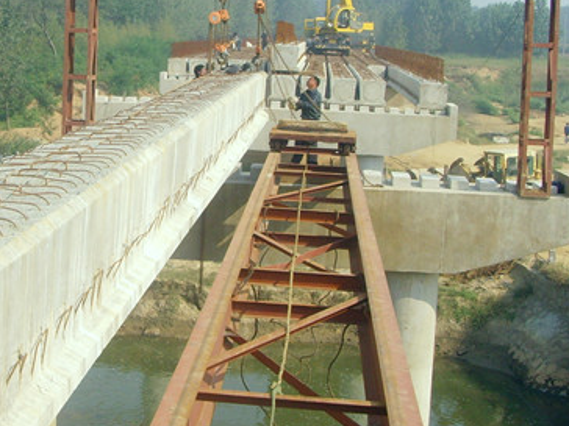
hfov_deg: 25.4
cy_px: 141
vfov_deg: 19.6
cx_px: 84
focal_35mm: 75
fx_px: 1233
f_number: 6.3
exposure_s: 1/350
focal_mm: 6.6
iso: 100
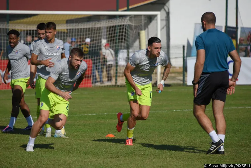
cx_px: 126
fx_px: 1604
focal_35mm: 230
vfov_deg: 6.0
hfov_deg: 8.9
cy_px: 84
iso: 400
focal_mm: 230
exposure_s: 1/4000
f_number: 5.6
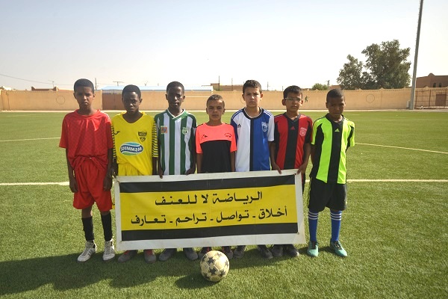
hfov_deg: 60.3
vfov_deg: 42.3
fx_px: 386
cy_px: 150
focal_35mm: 31
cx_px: 224
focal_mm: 31
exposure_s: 1/800
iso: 100
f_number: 4.5
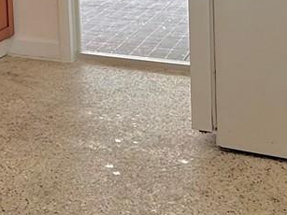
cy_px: -95
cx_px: -19
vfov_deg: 18.2
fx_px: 605
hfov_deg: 25.0
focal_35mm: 73
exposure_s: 1/120
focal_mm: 2.22
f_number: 2.2
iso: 64
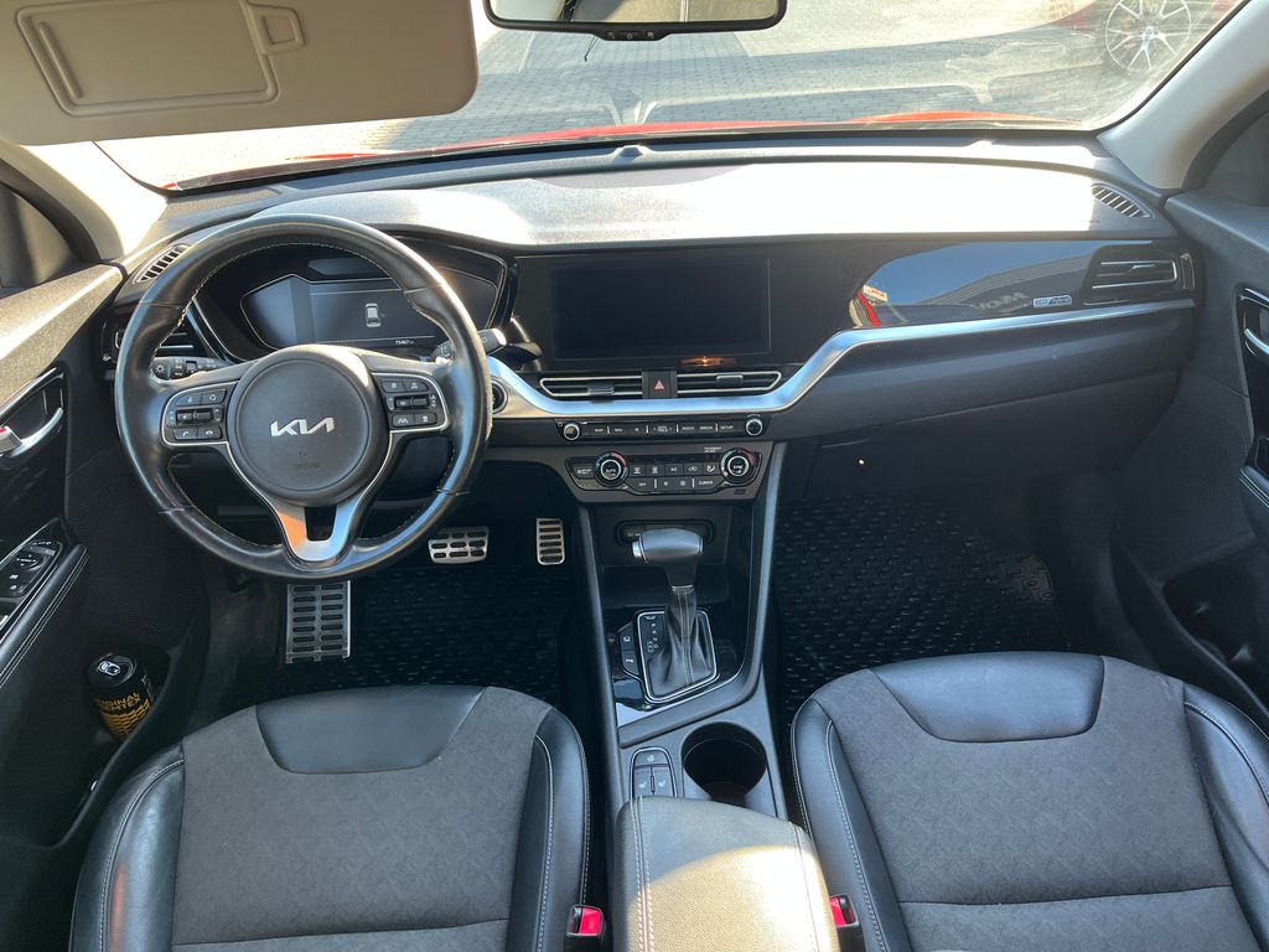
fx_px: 953
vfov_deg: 53.1
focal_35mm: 26
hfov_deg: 67.3
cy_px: 476
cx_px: 634
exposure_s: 1/121
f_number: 1.6
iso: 100
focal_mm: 5.1
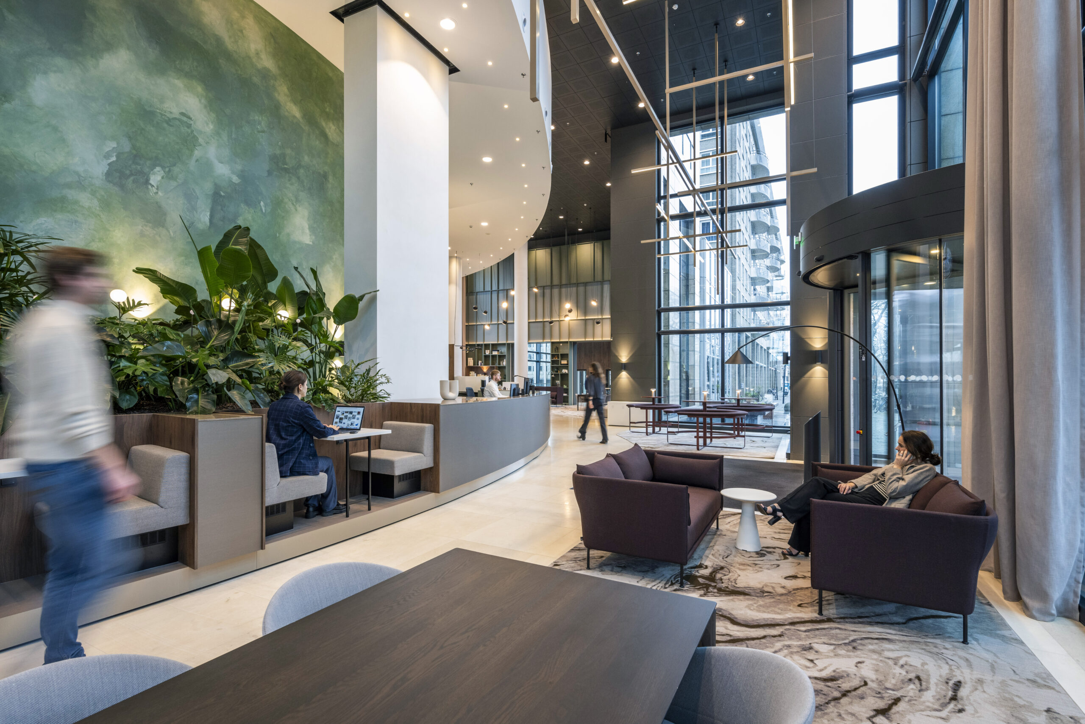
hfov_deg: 95.0
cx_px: 542
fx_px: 497
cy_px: 362
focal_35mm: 16
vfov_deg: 72.1
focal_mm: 16.5
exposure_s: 1/10
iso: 500
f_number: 7.1
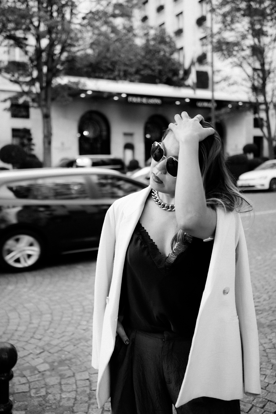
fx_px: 402
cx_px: 138
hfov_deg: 37.9
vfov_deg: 54.4
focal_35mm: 35
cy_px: 207
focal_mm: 35
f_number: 2.8
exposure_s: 1/125
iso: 100
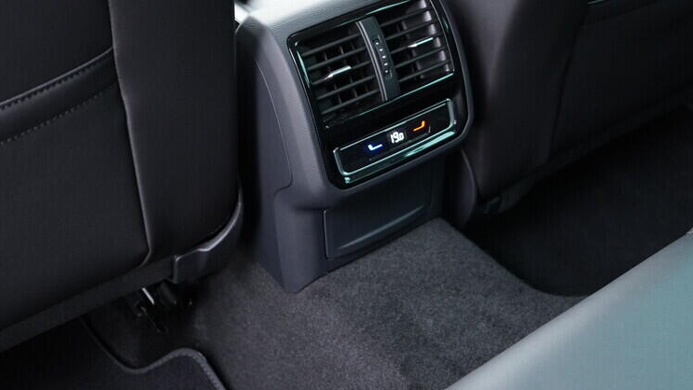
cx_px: 416
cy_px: 132
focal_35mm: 52
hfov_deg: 39.7
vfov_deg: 23.0
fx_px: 956
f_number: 2.8
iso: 1250
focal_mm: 24
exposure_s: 1/40
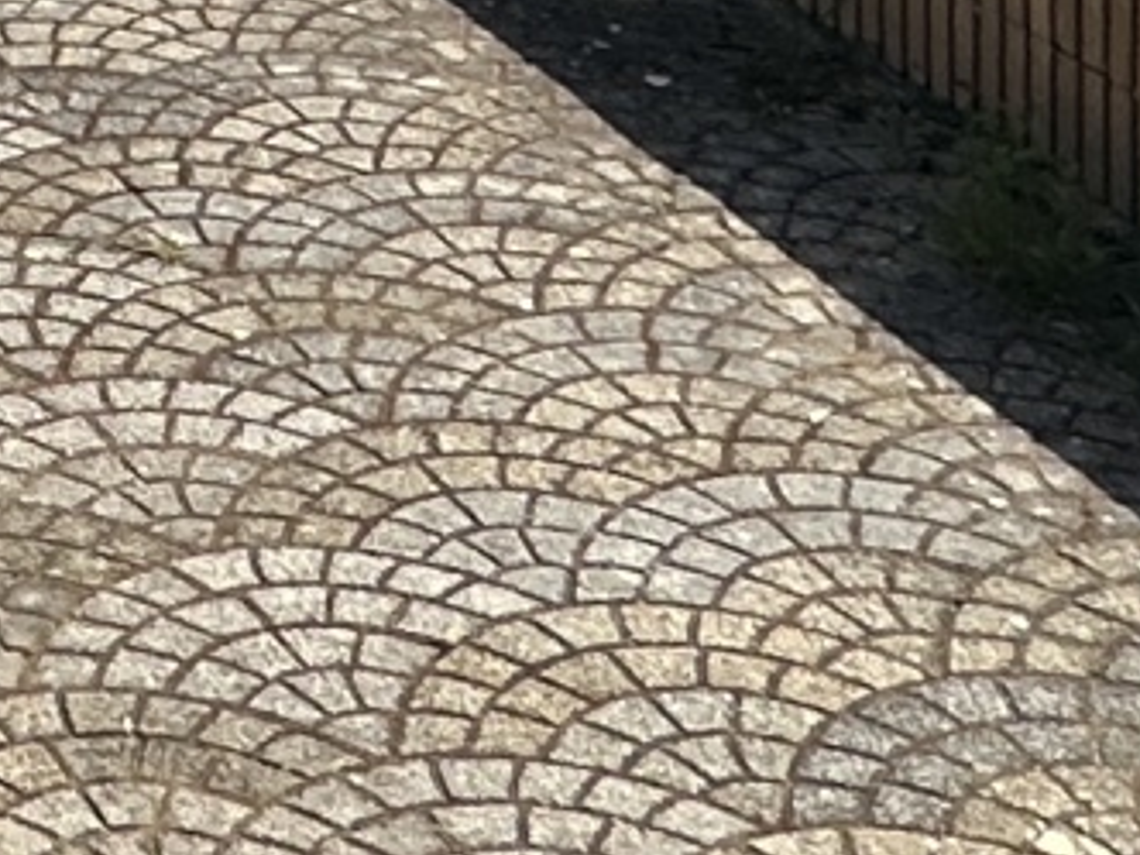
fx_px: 3557
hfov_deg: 14.6
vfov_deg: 10.6
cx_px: -1226
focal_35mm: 108
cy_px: -1528
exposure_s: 1/2882
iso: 50
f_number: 2.2
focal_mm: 2.22
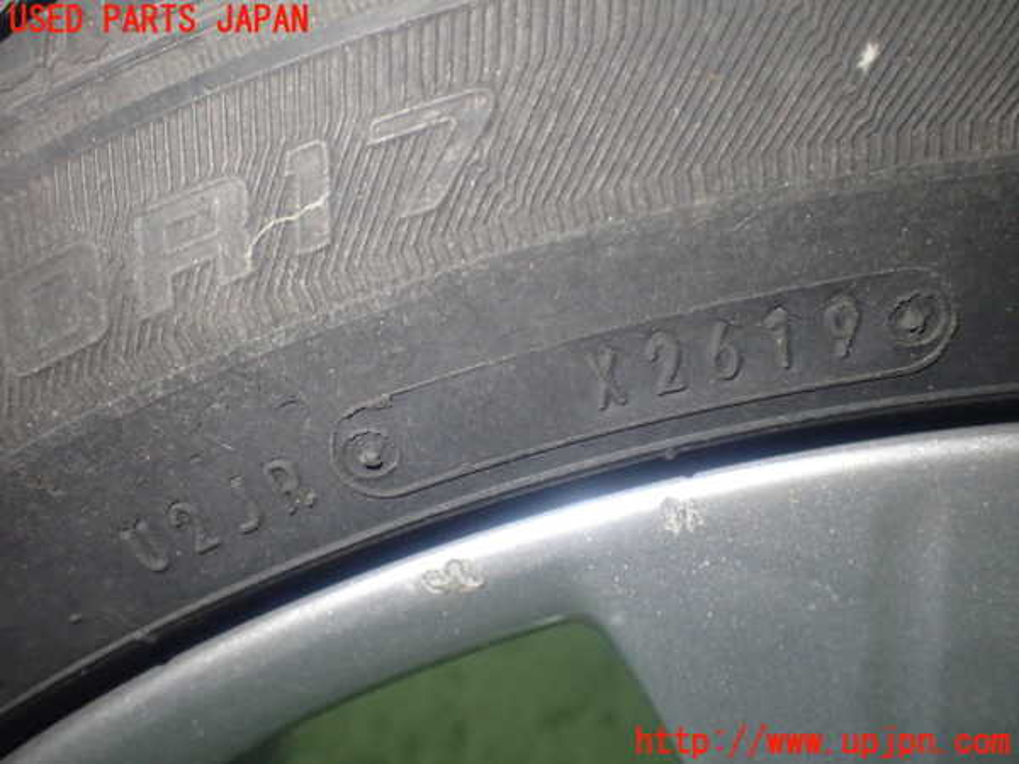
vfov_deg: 39.7
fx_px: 1060
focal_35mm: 36
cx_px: 510
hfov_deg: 51.4
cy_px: 382
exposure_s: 1/40
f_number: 2.5
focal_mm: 6.37
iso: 800
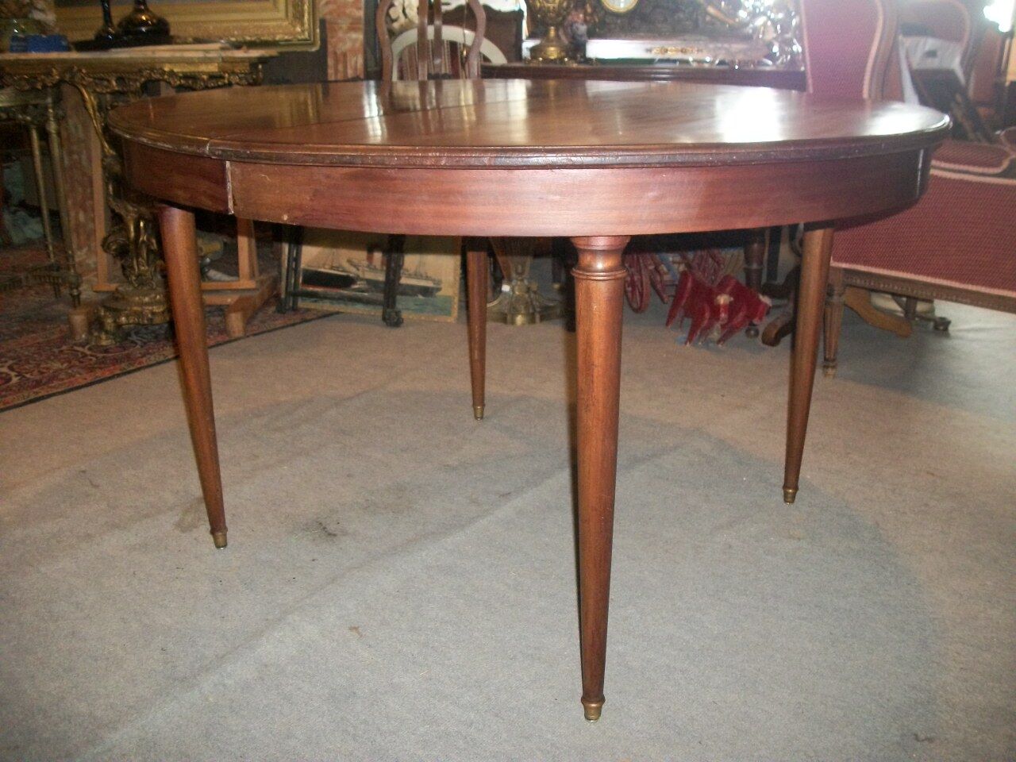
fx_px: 939
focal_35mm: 32
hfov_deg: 56.8
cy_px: 381
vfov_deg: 44.2
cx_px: 508
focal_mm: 5.7
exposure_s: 1/30
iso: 250
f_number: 2.9
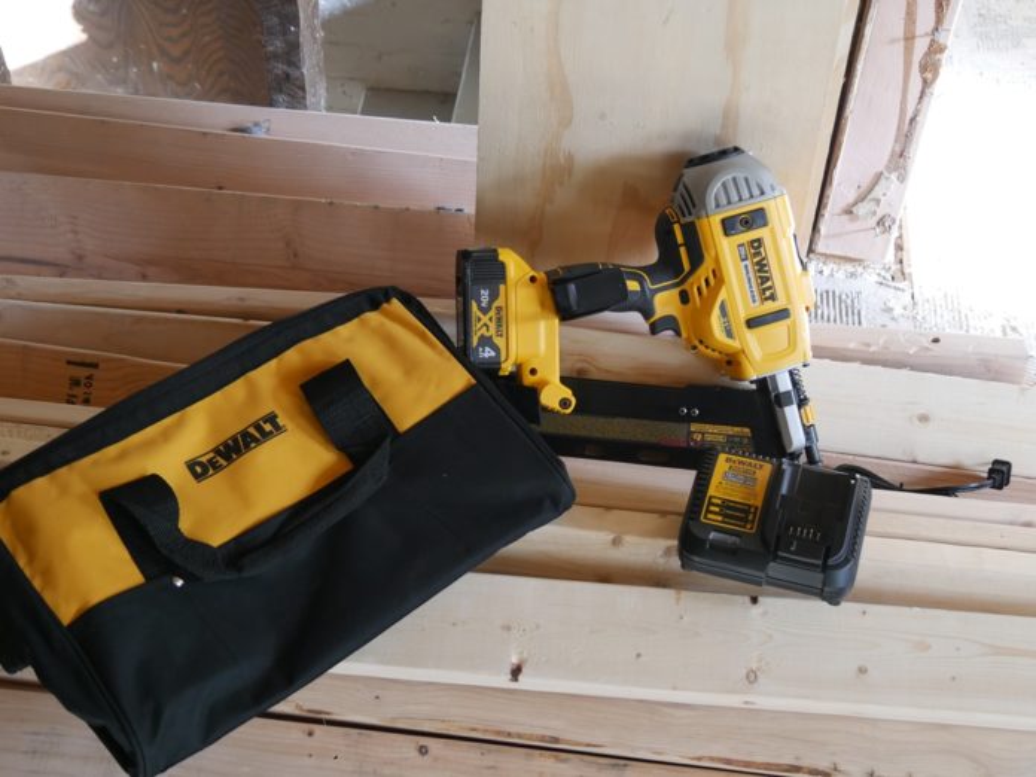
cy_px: 388
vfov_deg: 28.0
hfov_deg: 36.8
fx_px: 1556
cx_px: 518
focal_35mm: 52
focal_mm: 26
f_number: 4.2
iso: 1000
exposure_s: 1/60
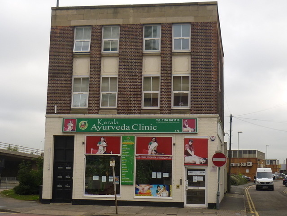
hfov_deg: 36.8
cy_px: 108
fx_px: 431
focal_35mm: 52
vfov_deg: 28.0
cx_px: 144
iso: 80
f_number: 2.9
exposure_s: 1/640
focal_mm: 5.9
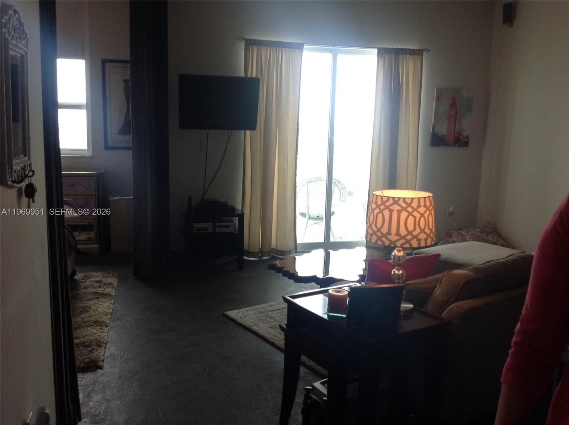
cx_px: 284
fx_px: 574
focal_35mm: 35
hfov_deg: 52.7
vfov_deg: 40.6
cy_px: 212
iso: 80
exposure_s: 1/120
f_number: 2.4
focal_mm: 4.28
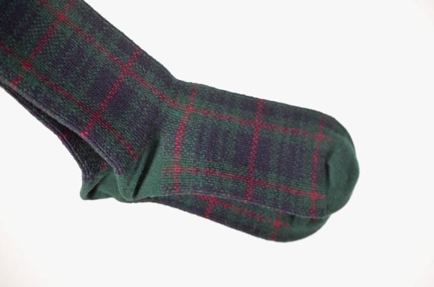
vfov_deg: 22.5
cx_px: 217
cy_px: 144
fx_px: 722
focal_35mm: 60
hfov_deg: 33.5
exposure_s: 1/60
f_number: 4
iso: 800
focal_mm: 40
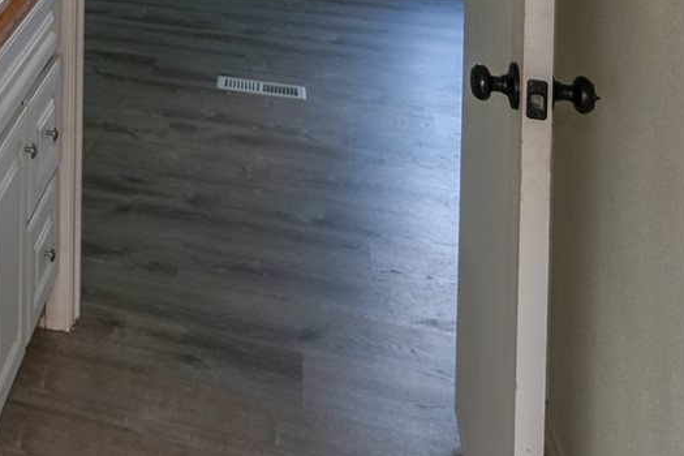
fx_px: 1178
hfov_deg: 25.9
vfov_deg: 18.2
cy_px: -315
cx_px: -281
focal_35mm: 62
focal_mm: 10
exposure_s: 1/30
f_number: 4
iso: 160
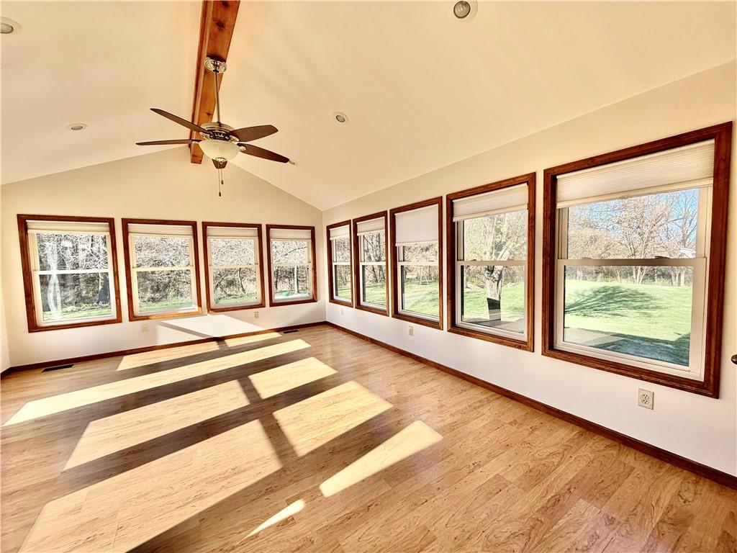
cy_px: 276
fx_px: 298
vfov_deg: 85.7
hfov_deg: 102.1
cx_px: 368
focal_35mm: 14
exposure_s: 1/502
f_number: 2.2
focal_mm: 2.22
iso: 64
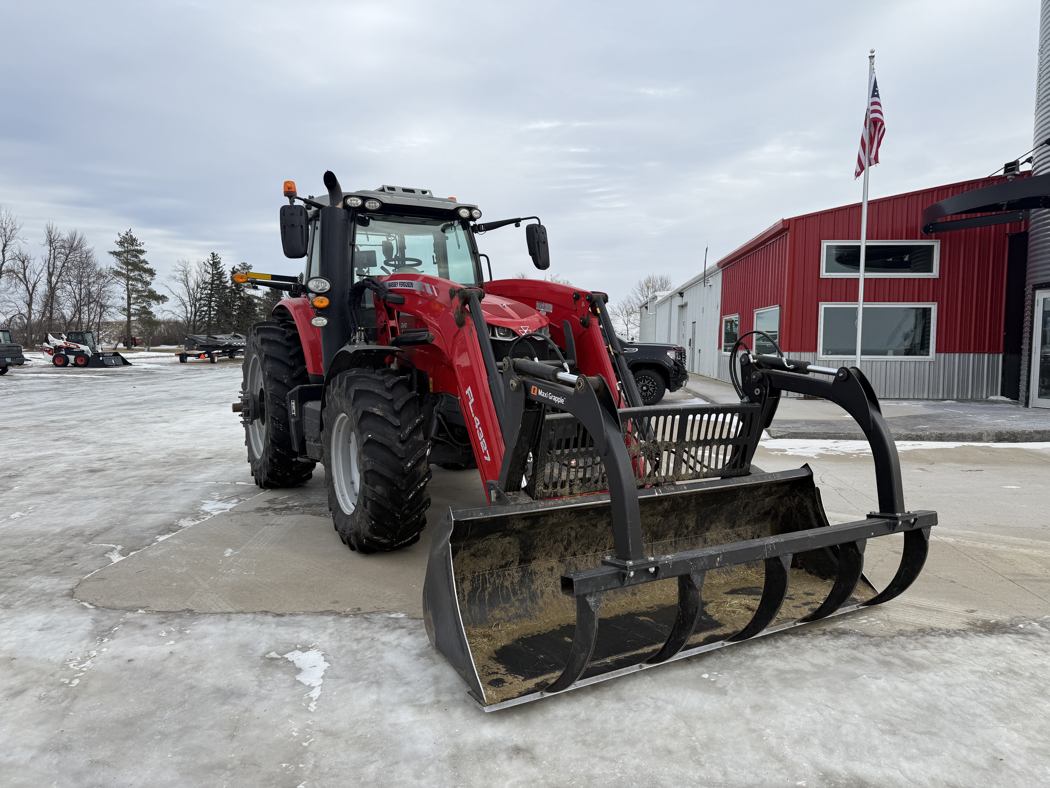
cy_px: 394
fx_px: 728
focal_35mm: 24
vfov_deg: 56.8
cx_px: 525
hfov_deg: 71.6
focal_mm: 6.76
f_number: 1.78
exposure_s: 1/2169
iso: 80
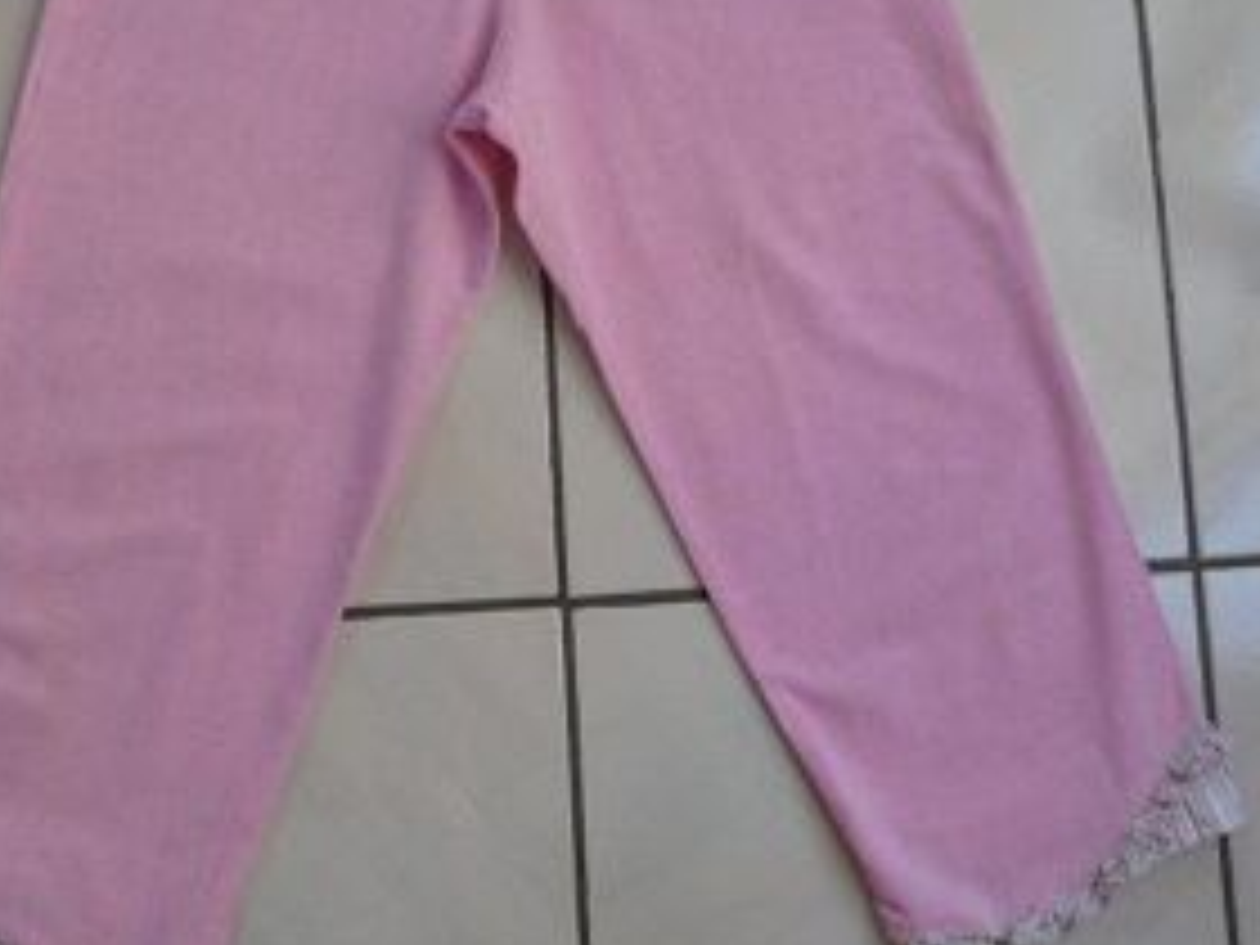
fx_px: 1747
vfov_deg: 30.1
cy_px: 338
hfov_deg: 39.6
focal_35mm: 48
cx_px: 549
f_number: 3.3
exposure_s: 1/50
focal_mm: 4.7
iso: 100
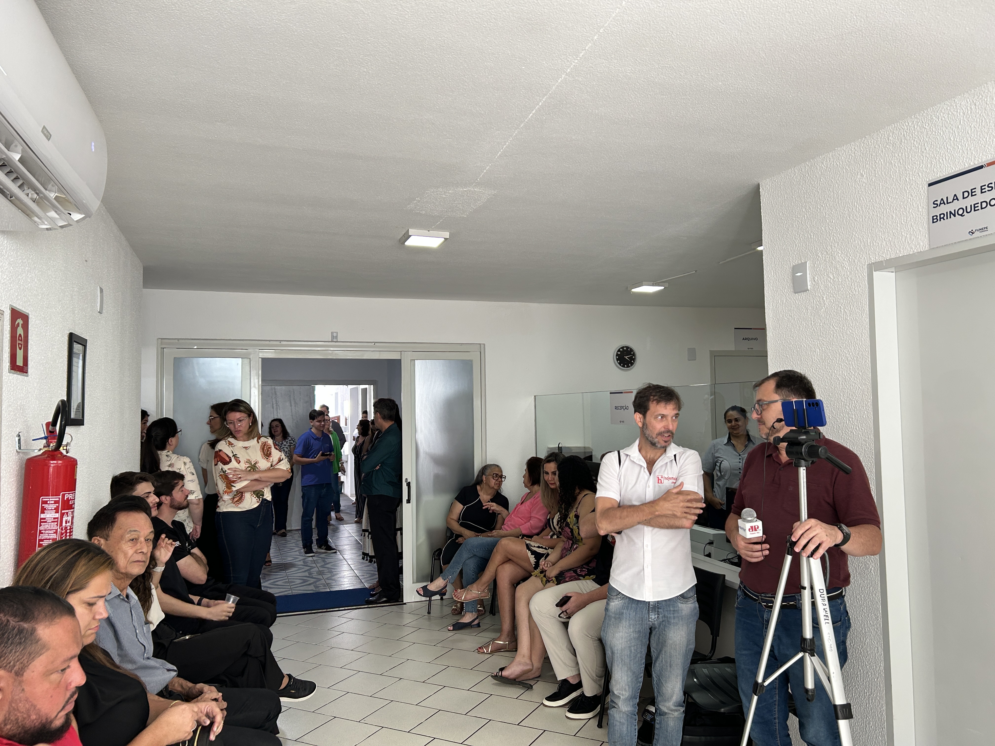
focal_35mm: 26
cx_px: 498
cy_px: 373
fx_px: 747
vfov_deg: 53.1
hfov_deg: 67.3
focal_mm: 5.7
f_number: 1.5
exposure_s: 1/121
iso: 80
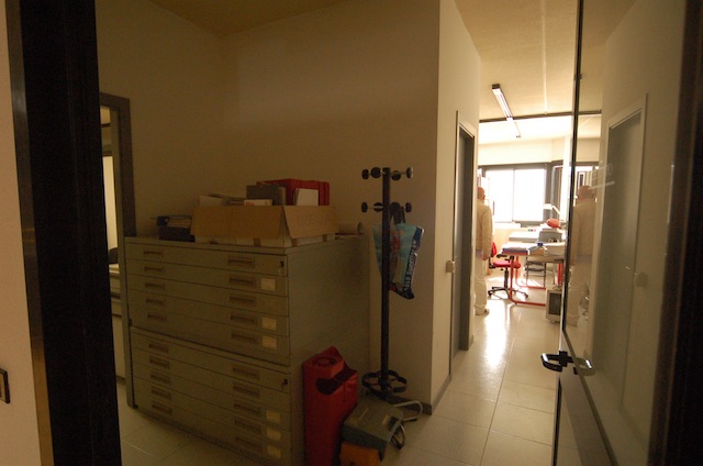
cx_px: 352
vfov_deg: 67.2
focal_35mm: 18
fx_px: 351
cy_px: 233
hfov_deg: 90.1
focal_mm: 12
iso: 1600
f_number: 4.5
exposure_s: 1/60
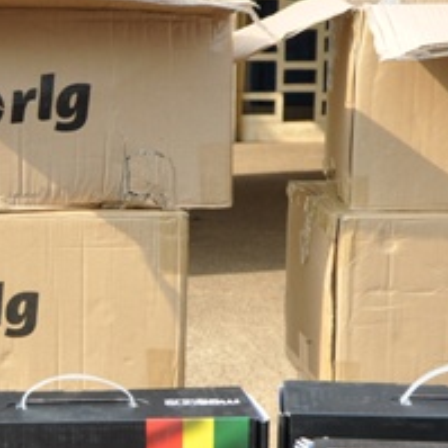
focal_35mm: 123
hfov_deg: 13.8
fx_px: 1801
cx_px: -92
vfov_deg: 14.1
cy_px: 357
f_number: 7.1
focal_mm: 24
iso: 200
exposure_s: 1/200
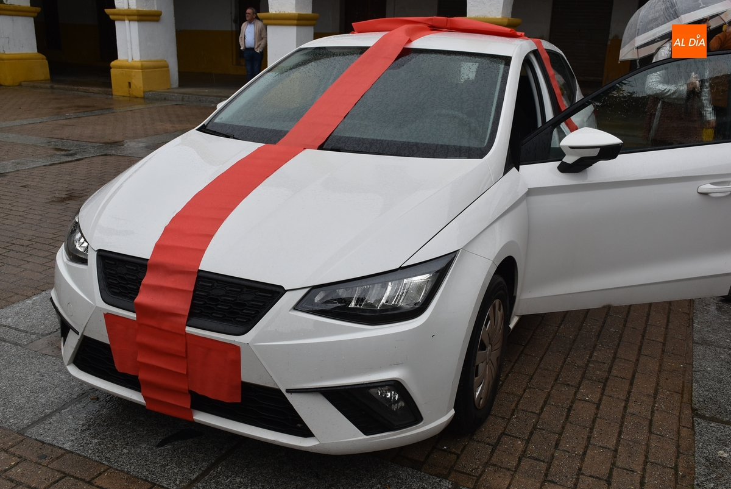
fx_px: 701
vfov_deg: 38.4
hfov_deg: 55.1
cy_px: 244
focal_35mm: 34
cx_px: 366
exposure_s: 1/250
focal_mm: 23
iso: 250
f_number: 8
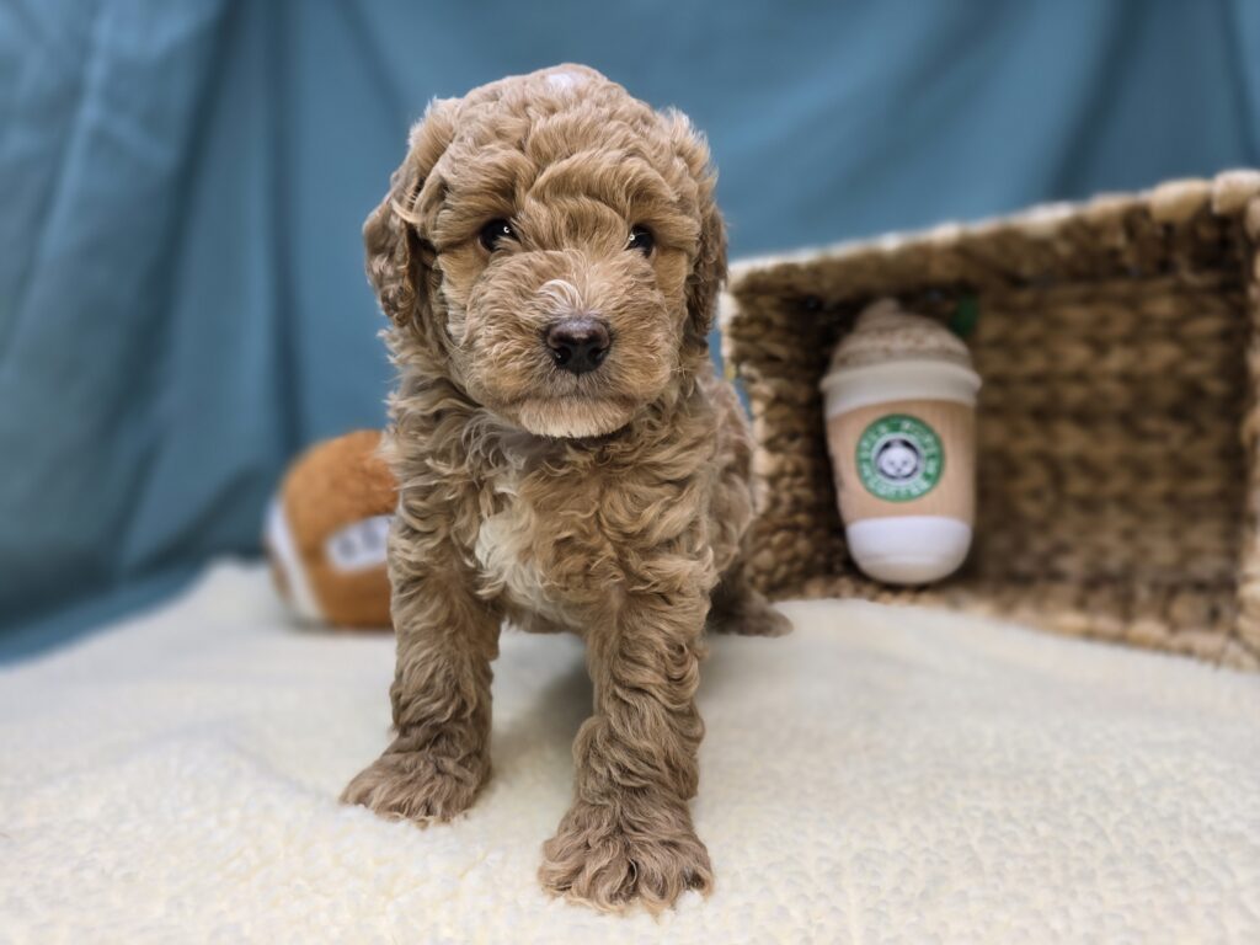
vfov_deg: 58.9
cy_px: 472
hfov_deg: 73.9
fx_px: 837
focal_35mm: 23
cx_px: 630
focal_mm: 6.3
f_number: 1.7
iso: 50
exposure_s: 1/120
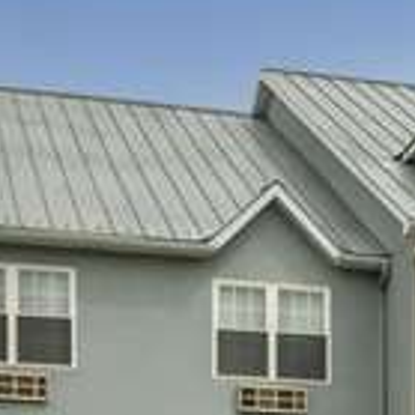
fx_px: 1399
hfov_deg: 16.4
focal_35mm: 103
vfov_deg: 16.9
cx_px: 449
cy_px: 257
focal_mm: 11
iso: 200
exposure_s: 1/100
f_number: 11
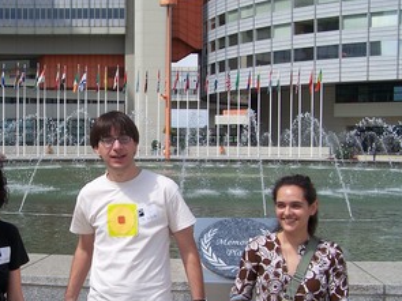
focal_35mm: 58
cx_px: 112
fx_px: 673
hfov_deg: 32.7
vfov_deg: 25.2
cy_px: 173
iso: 80
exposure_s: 1/800
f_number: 4
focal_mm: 6.3
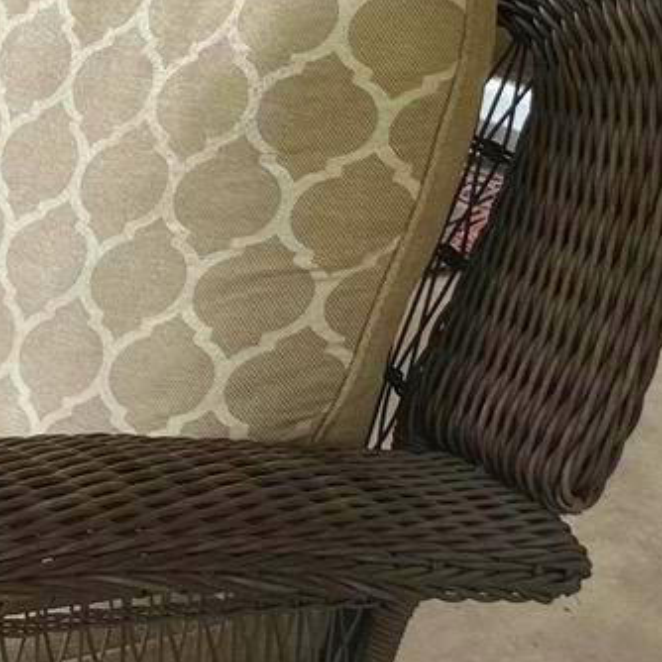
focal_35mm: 130
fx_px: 2813
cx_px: -119
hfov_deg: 13.1
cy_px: 14
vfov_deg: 13.3
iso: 80
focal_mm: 6.86
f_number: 1.78
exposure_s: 1/121
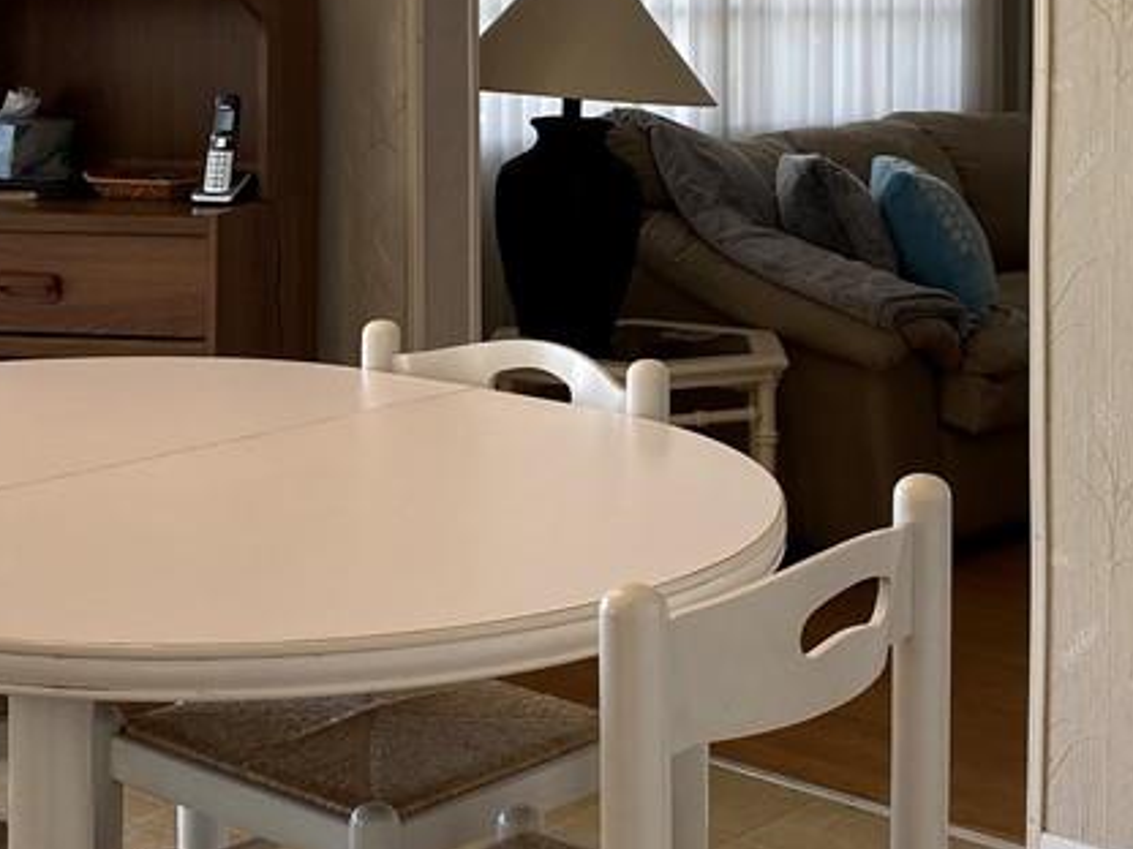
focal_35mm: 64
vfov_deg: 22.5
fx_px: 2095
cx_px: 523
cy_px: 131
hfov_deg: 30.3
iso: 64
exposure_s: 1/120
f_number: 1.8
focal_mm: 4.25
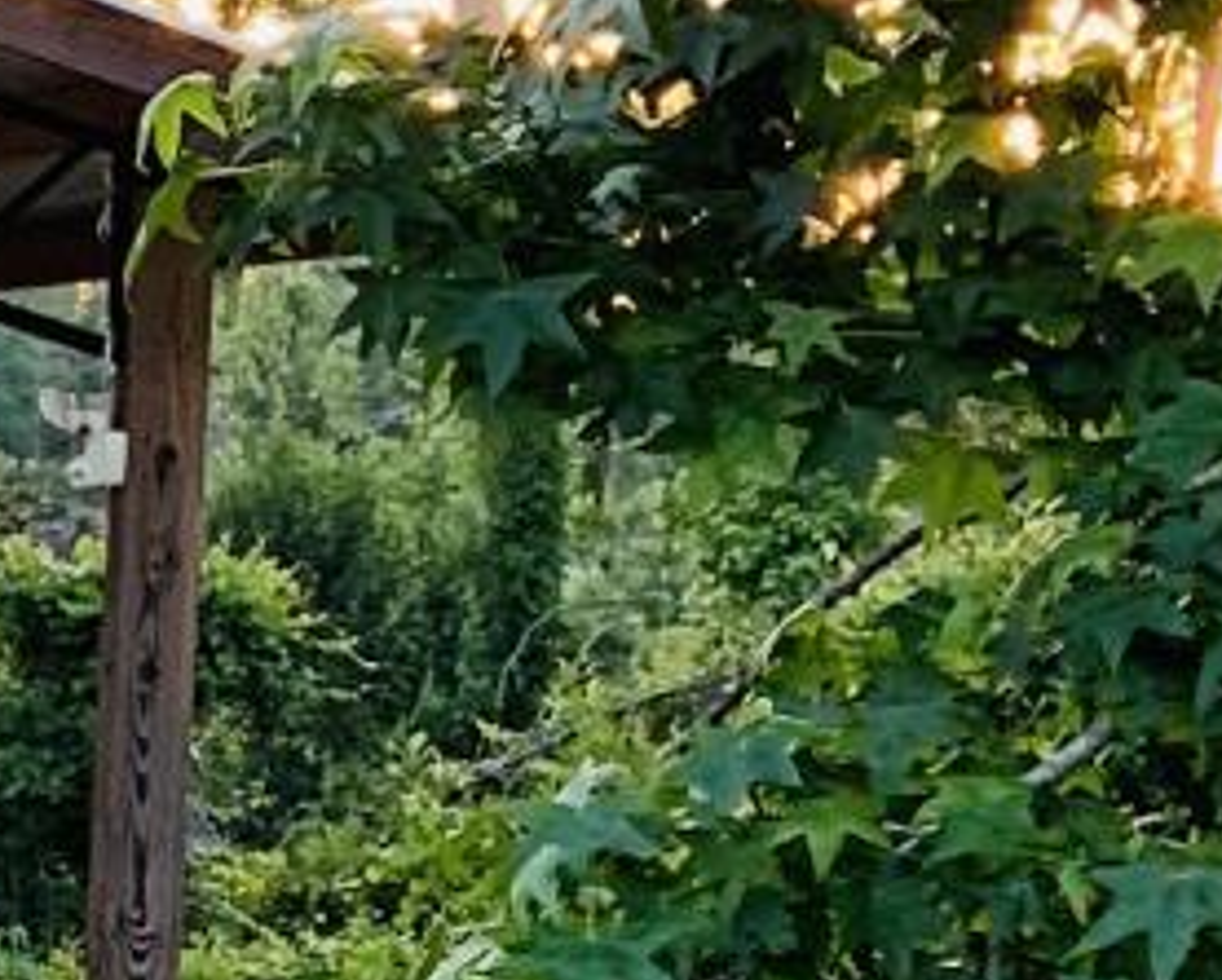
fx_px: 6623
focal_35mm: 183
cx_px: -1698
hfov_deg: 9.4
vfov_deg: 8.4
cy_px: 984
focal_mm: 4.25
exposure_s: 1/121
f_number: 1.8
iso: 50
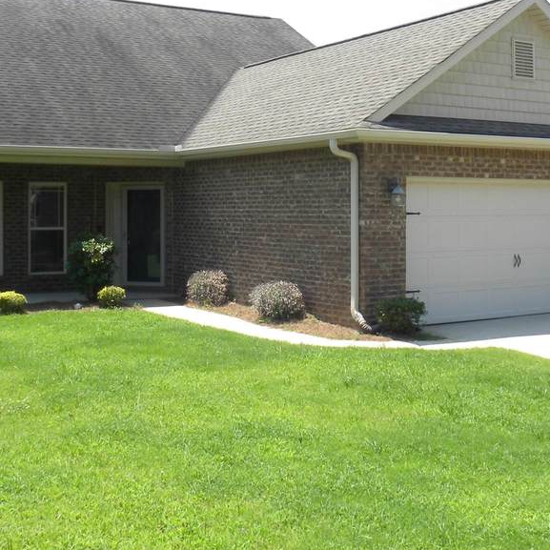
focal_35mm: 51
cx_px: 275
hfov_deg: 33.4
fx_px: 917
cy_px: 193
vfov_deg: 33.2
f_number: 8
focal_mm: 4.6
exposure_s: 1/60
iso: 64
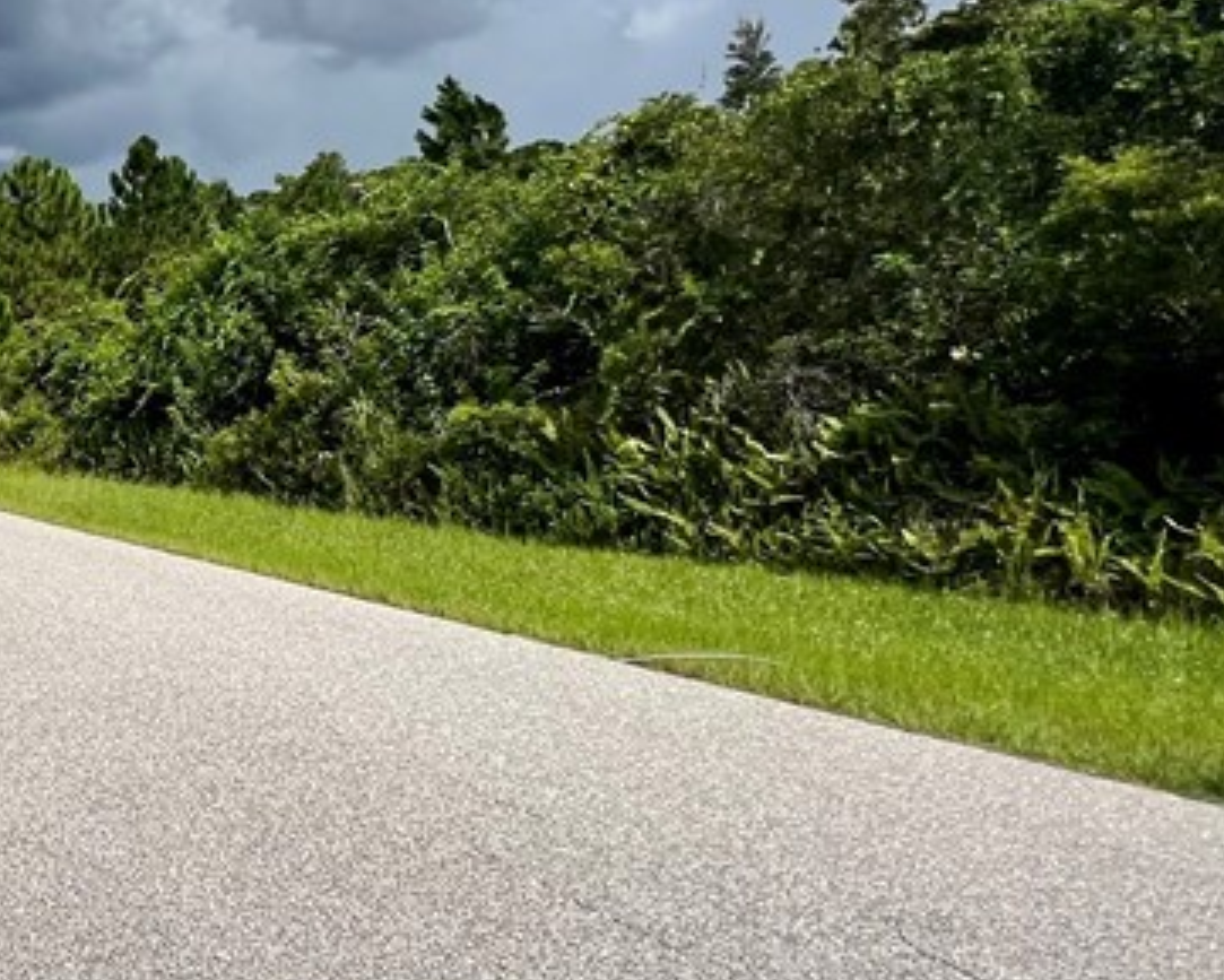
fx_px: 1304
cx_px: -346
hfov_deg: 35.4
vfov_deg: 41.1
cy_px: 427
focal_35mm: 36
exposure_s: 1/2660
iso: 32
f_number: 1.8
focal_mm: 1.57
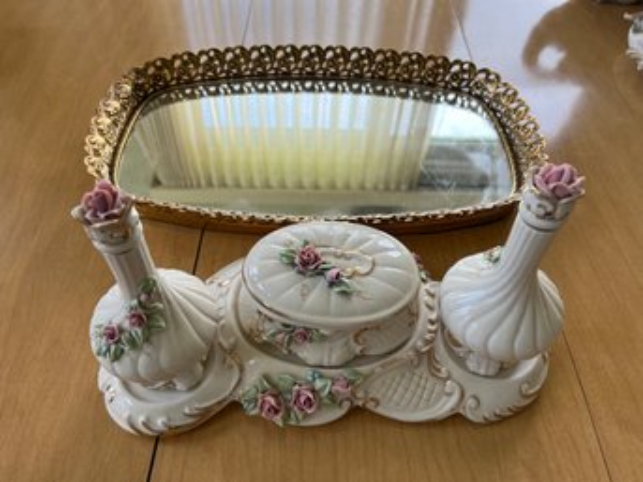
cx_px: 322
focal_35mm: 26
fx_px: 483
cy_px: 241
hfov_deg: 67.3
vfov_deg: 53.0
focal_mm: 5.1
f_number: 1.6
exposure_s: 1/121
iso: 80
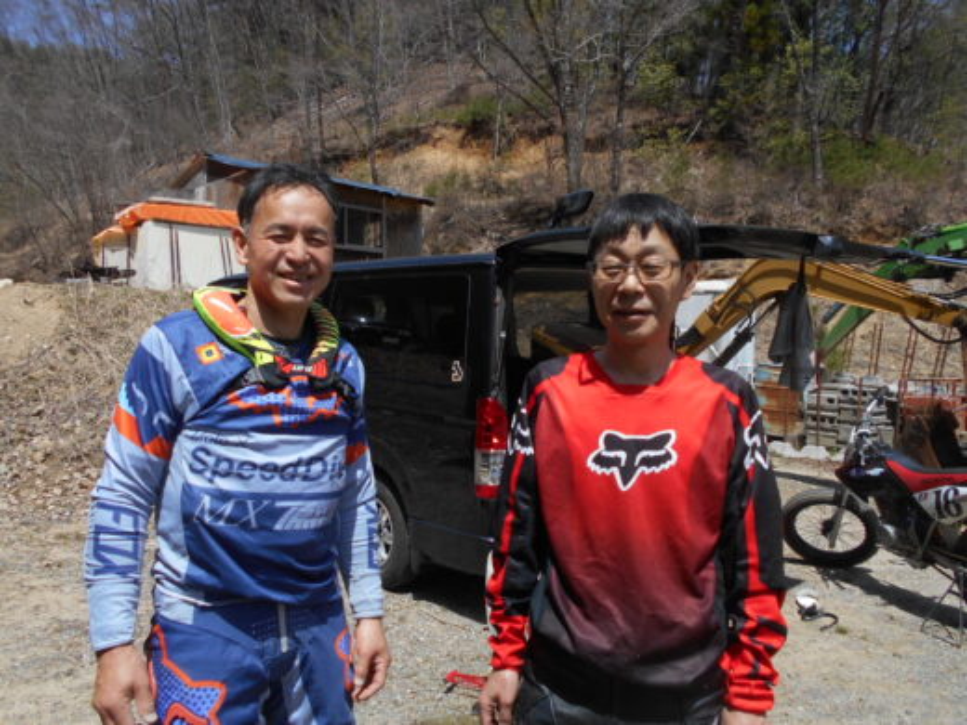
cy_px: 362
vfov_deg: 53.1
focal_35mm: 26
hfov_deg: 67.3
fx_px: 726
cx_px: 484
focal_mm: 4.6
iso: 80
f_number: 3.2
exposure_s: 1/1000
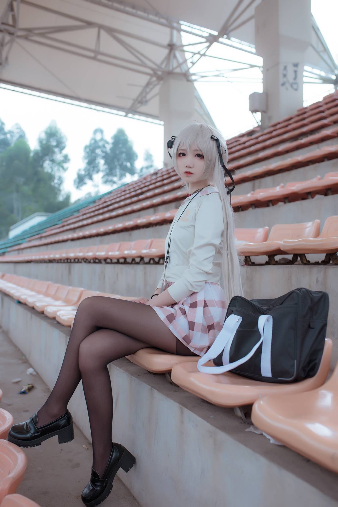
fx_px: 492
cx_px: 169
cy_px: 254
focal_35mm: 35
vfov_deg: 54.4
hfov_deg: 37.9
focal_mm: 35
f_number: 2.8
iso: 100
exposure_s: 1/1000
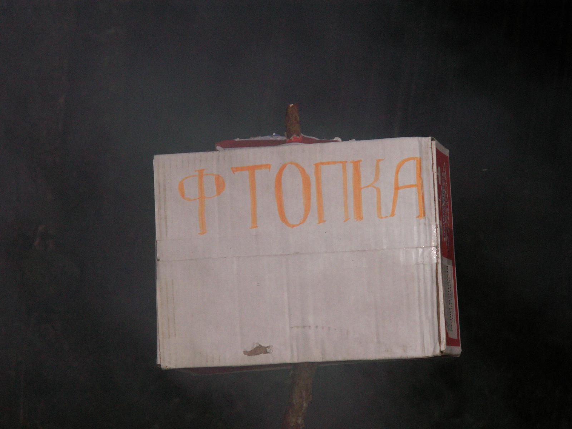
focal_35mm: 179
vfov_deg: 8.3
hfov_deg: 11.0
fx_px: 2958
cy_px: 214
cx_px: 286
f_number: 4
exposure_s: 1/40
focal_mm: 29.21
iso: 160
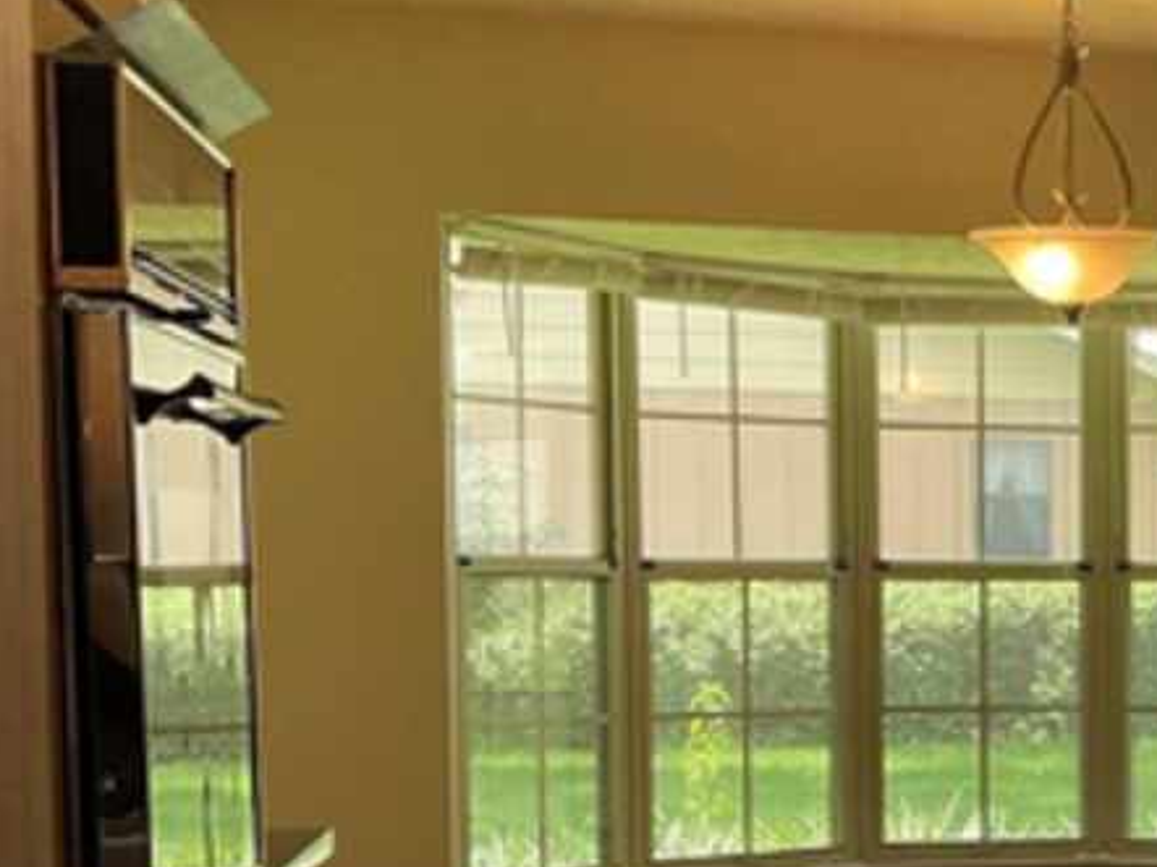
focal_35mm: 84
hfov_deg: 21.2
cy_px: 733
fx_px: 2806
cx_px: 1487
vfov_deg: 17.4
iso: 50
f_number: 1.8
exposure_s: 1/120
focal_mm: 3
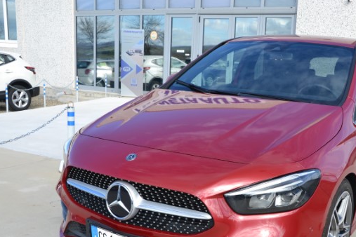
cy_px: 161
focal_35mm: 45
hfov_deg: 43.3
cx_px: 235
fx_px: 442
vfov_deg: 29.8
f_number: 6.3
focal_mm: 21
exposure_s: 1/160
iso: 100
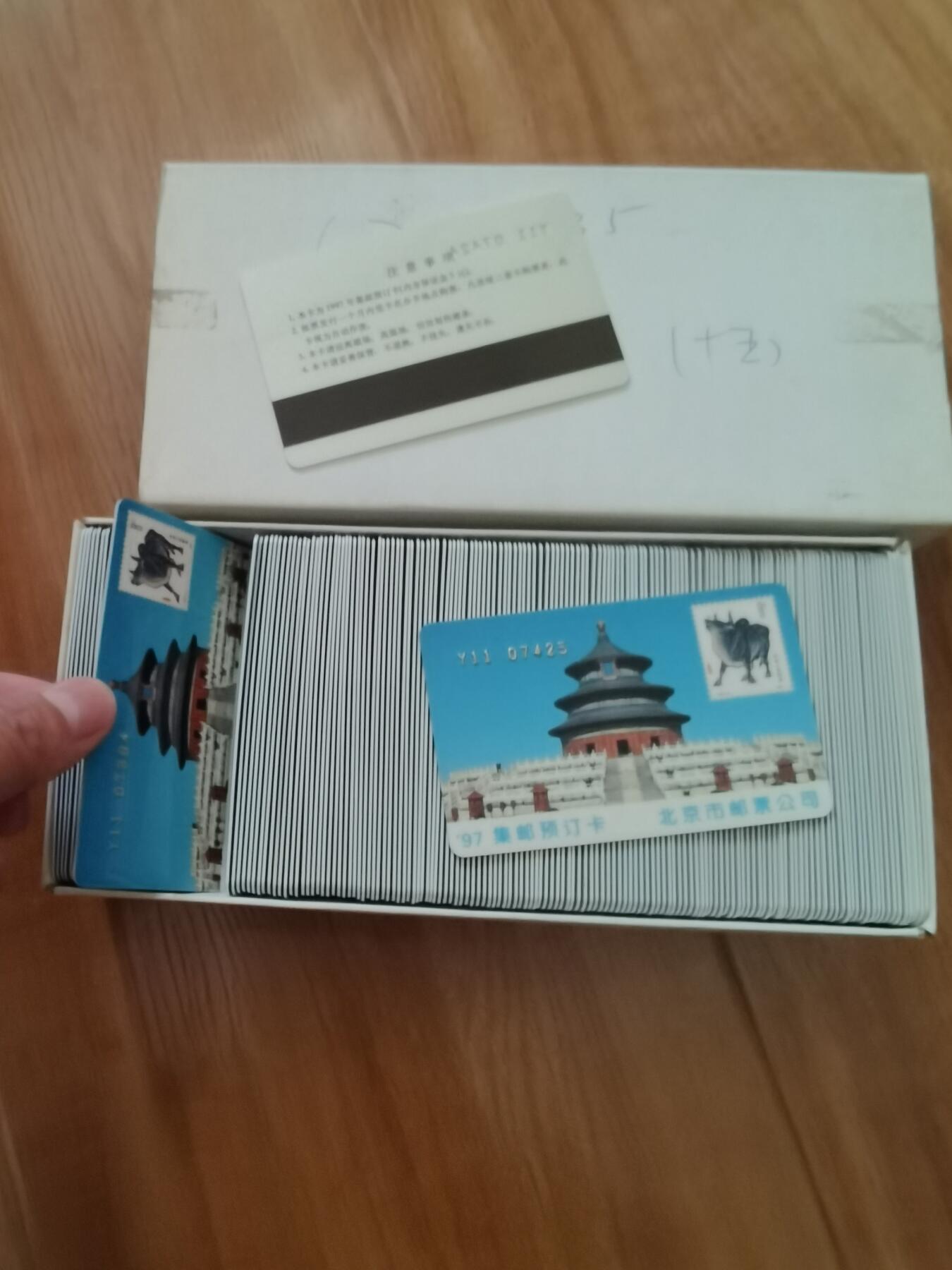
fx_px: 990
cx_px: 476
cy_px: 635
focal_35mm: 27
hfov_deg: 51.4
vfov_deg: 65.3
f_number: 2.2
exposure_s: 1/16.7
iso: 1000
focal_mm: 2.26
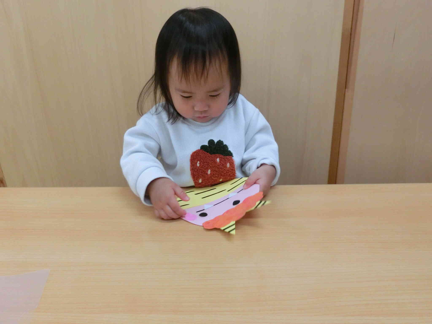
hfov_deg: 69.4
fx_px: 312
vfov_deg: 54.9
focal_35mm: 25
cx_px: 216
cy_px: 162
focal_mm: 4.5
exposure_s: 1/80
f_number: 3.5
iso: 400
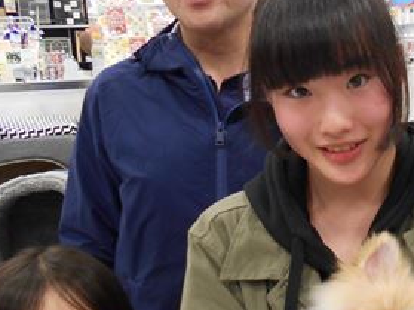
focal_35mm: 56
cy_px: 182
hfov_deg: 31.4
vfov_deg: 26.0
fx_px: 669
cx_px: 426
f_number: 3.2
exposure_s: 1/30
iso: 220
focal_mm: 4.6
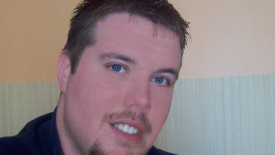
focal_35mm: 54
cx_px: 145
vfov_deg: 22.2
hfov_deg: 38.5
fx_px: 394
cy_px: 74
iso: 160
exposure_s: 1/16.9
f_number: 2.7
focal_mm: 6
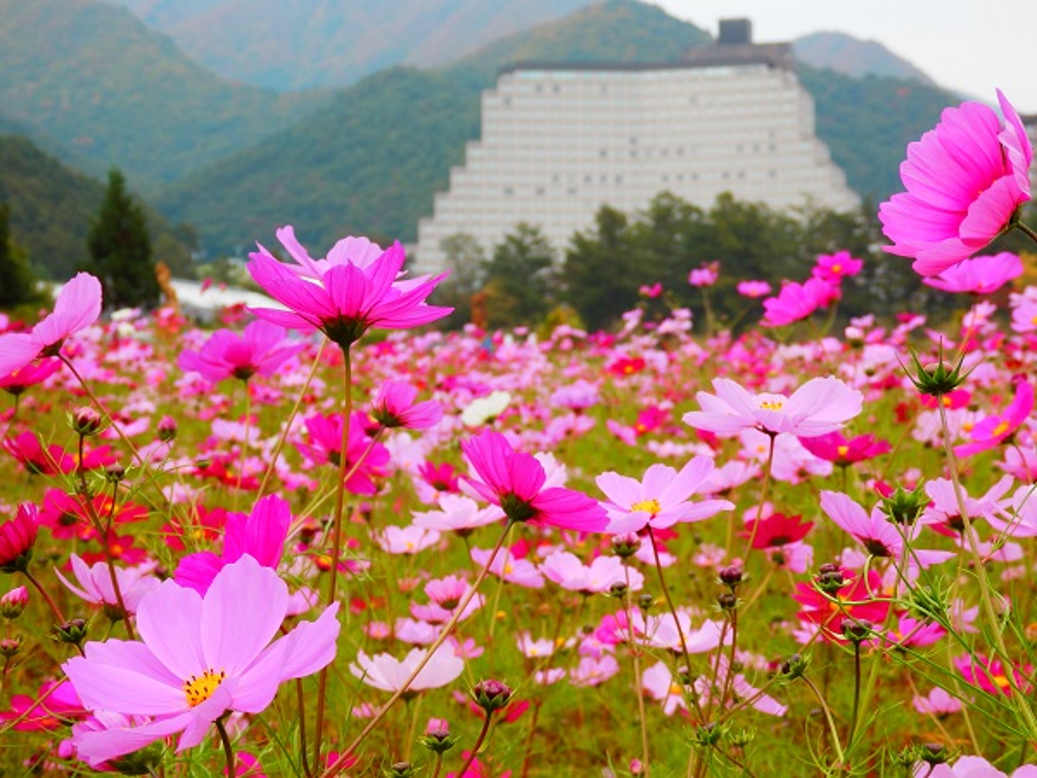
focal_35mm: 66
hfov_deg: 29.4
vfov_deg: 22.3
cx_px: 518
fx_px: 1977
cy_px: 389
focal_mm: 11.9
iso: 80
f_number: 4.4
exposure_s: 1/125
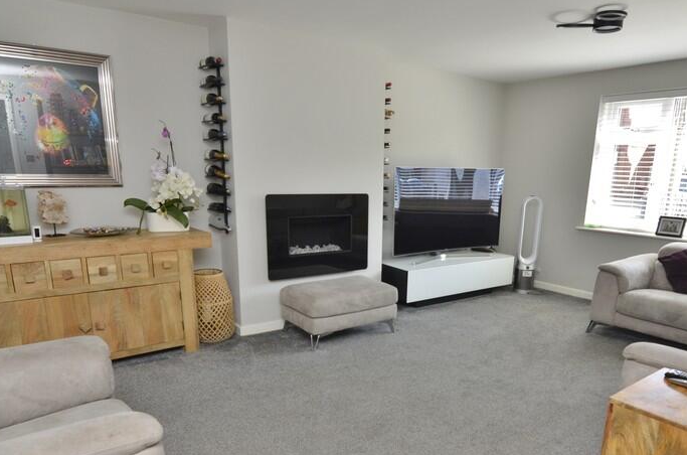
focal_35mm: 25
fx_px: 471
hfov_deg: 72.0
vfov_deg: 50.7
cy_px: 299
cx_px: 376
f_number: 5.6
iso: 400
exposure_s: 1/60
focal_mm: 11
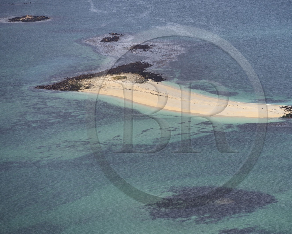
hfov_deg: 8.5
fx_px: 1962
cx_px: 176
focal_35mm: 227
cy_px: 117
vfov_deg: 6.8
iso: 400
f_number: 6.3
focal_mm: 200
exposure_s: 1/1000
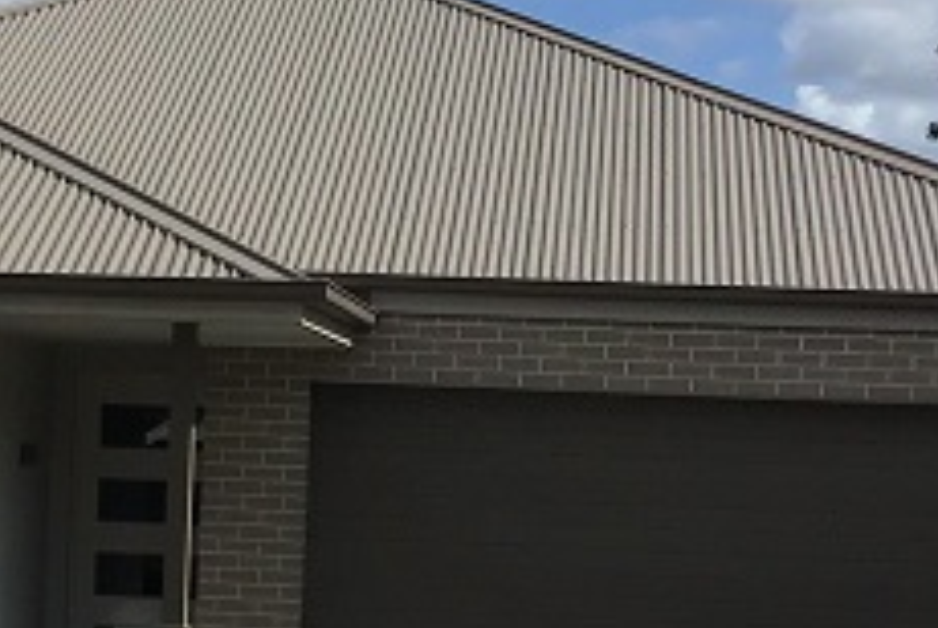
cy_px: 493
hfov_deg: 18.1
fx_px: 2922
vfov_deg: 12.2
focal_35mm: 112
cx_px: 192
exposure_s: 1/2717
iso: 25
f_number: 2.4
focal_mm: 3.3
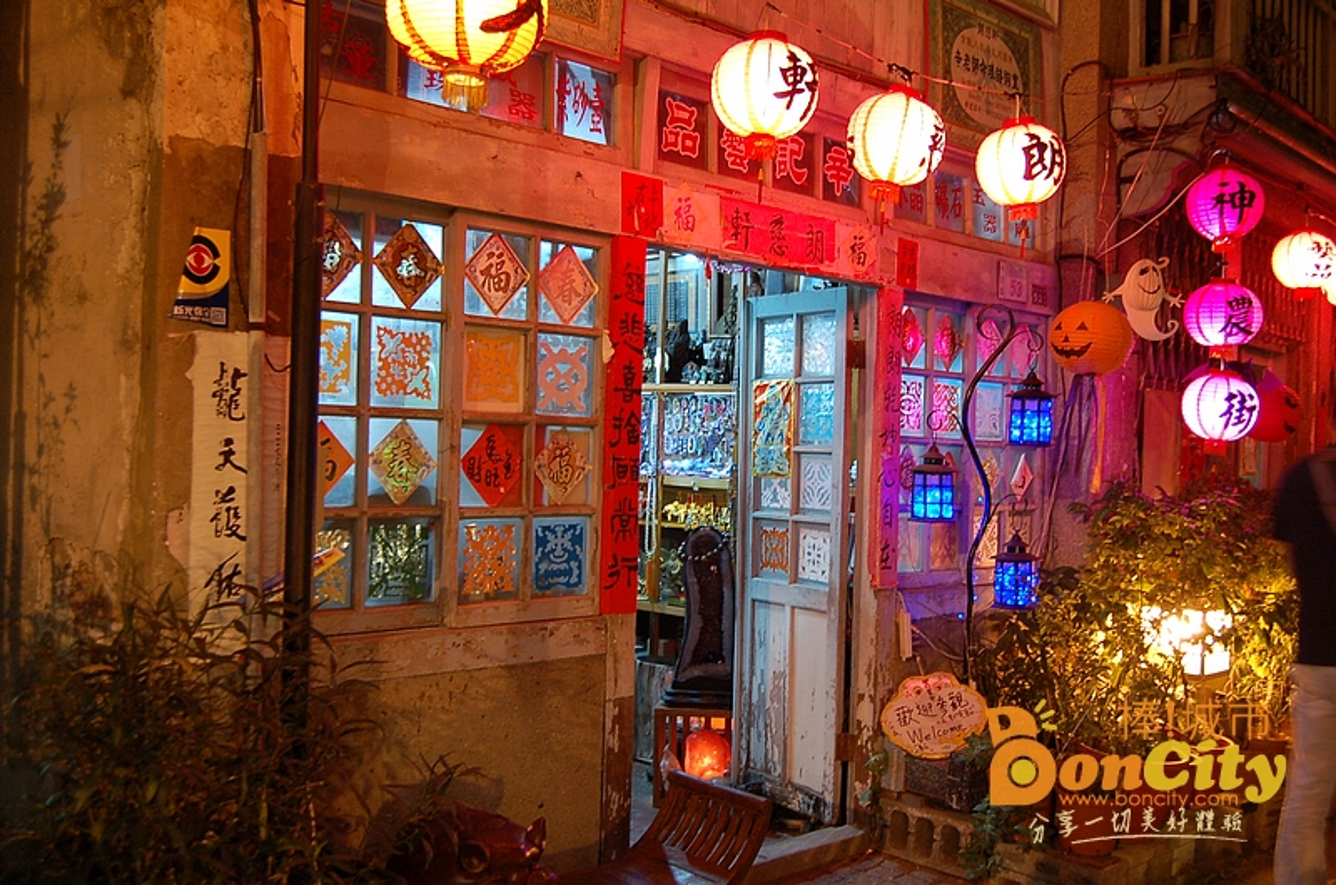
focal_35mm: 57
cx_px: 668
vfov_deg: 23.7
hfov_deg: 35.1
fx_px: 2111
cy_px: 442
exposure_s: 1/8
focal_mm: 38
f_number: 5.6
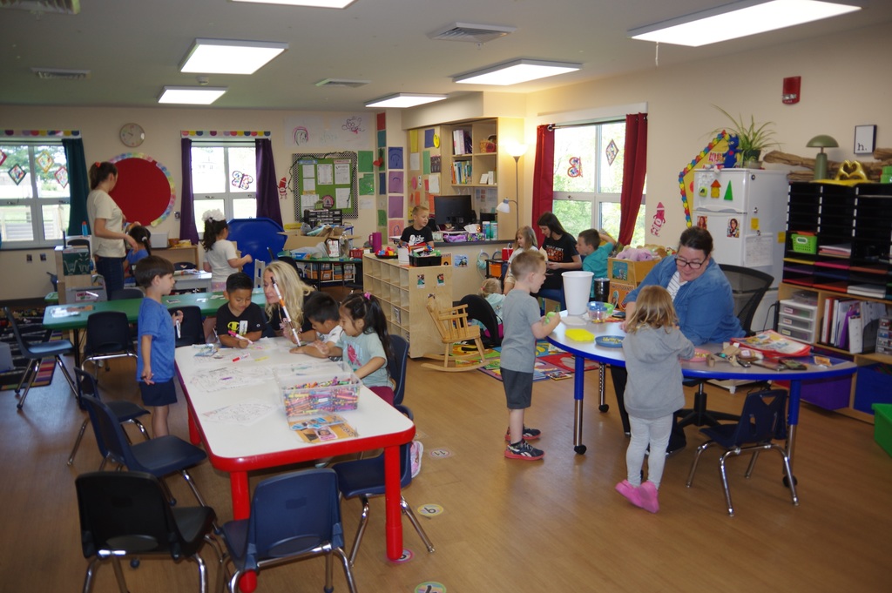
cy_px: 296
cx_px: 446
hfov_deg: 67.4
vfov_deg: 47.9
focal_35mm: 27
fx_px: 668
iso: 400
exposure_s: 1/60
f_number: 3.5
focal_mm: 18
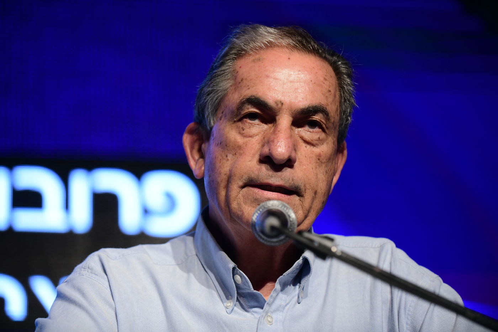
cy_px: 166
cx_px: 249
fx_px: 1867
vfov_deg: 10.2
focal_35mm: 135
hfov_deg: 15.2
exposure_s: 1/320
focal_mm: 135
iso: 2000
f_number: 3.5
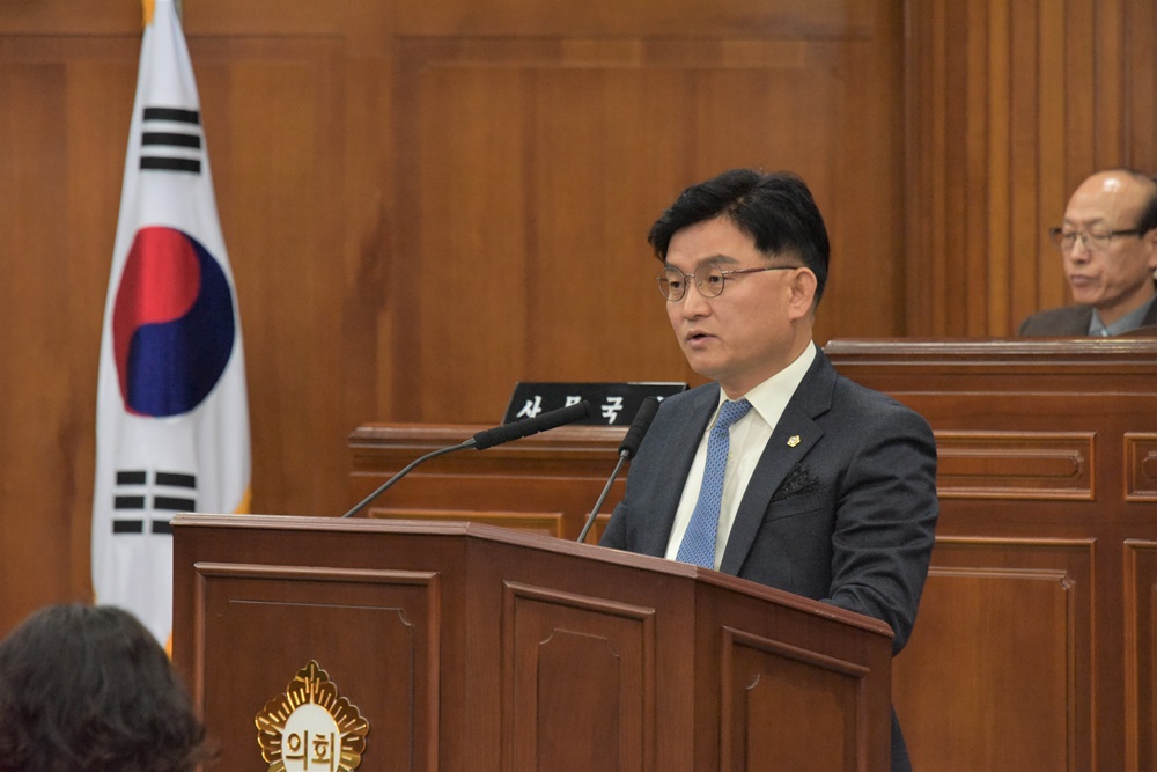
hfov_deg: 8.9
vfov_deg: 6.0
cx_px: 578
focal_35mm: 230
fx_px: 7393
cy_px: 386
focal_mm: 230
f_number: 9
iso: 8000
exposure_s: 1/250
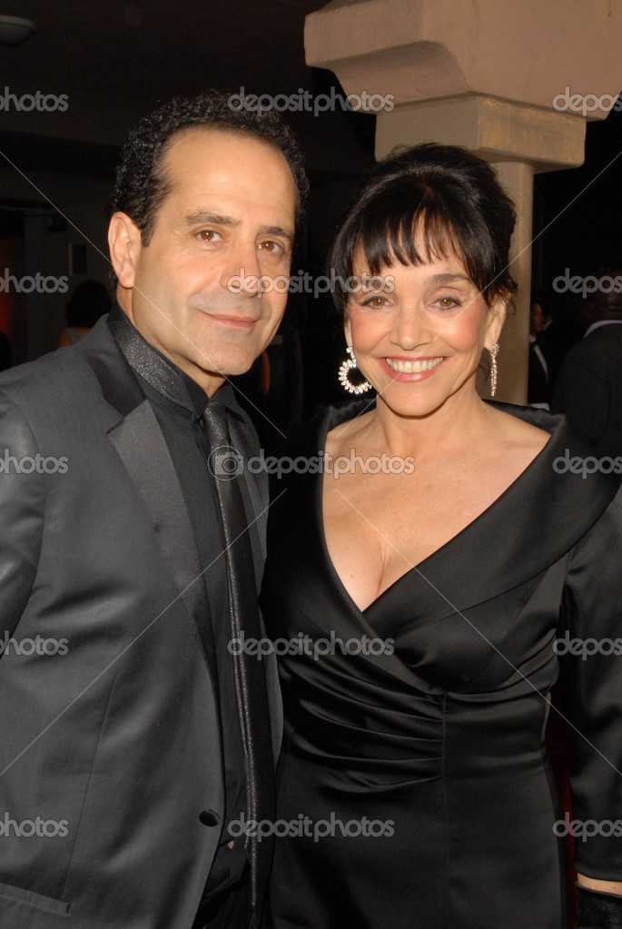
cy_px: 464
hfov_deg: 26.6
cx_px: 311
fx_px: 1318
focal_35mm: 51
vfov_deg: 38.8
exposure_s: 1/250
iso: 500
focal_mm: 34
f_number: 8
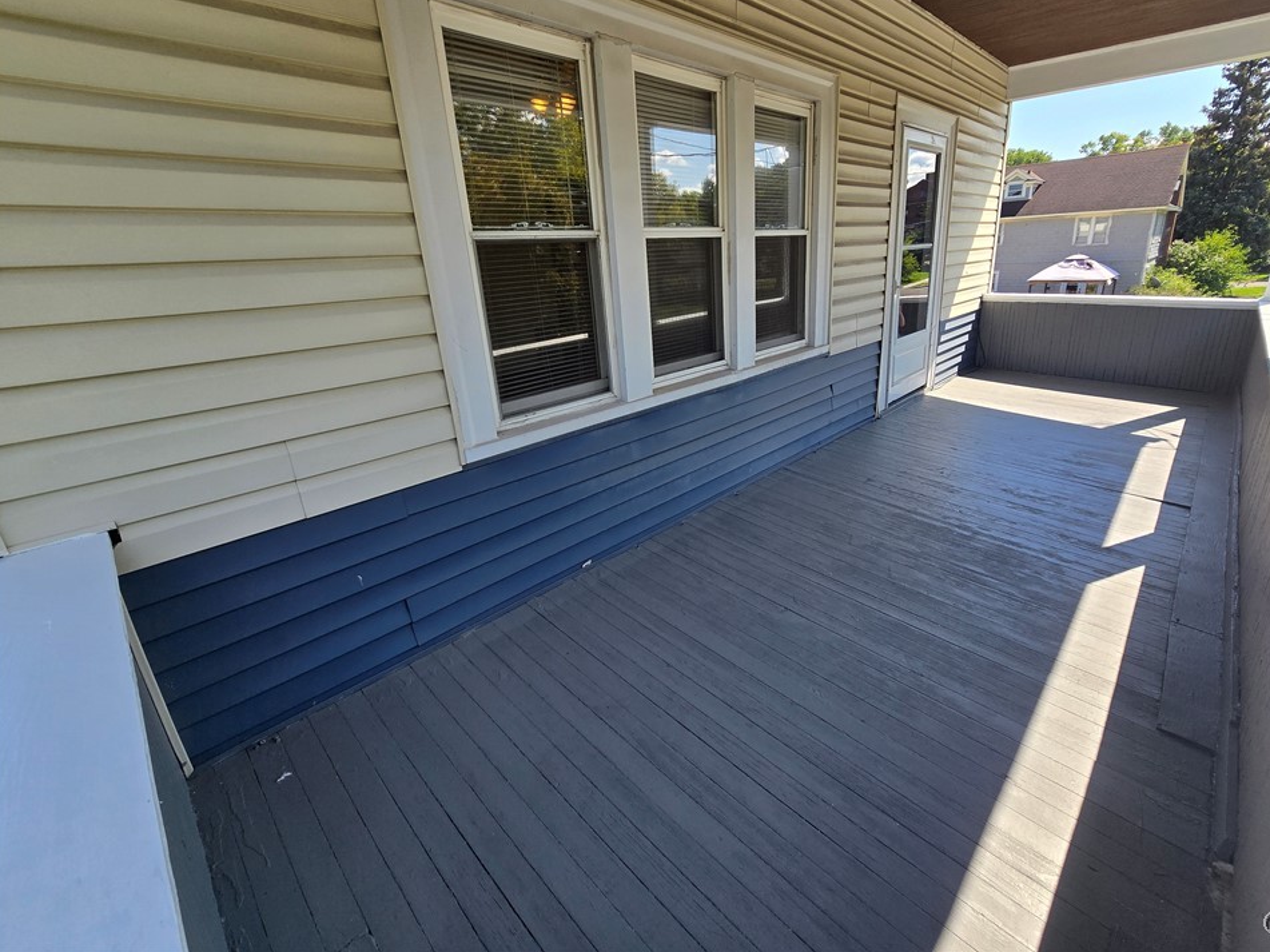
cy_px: 441
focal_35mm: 14
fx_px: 514
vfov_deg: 85.5
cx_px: 673
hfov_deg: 101.9
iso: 50
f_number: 2.2
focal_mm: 2.2
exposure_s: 1/841
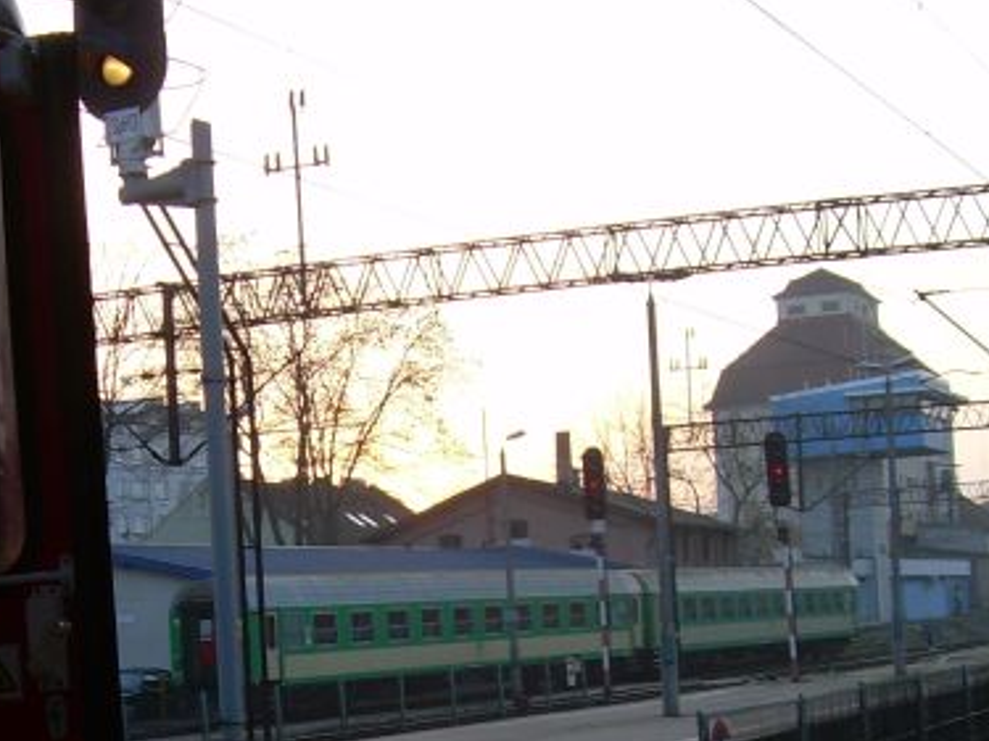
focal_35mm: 81
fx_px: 2313
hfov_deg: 24.1
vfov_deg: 18.0
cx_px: 380
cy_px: 612
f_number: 2.8
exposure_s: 1/65.4
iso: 50
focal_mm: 6.3
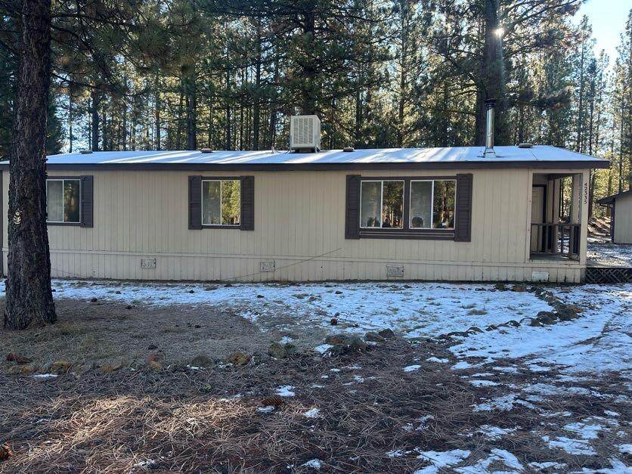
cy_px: 237
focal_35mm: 24
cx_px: 316
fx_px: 438
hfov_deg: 71.6
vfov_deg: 56.8
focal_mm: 6.86
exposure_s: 1/337
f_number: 1.78
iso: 80
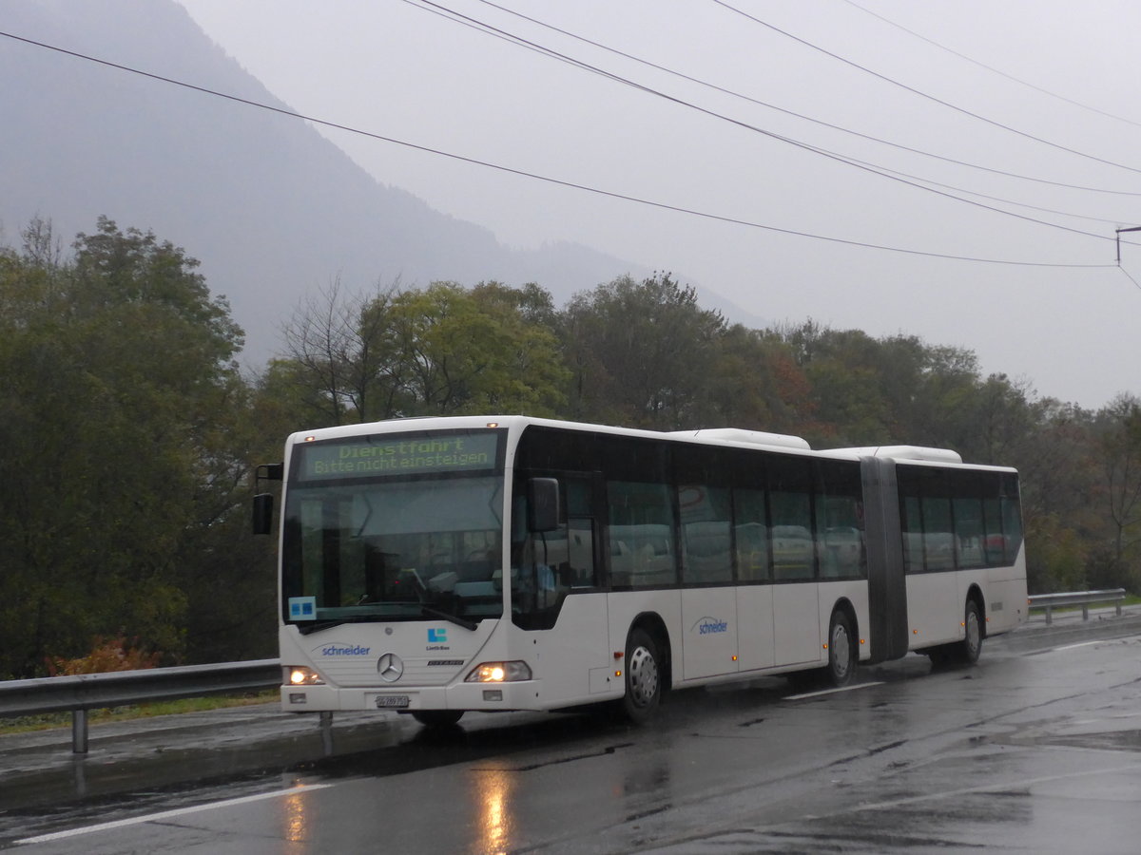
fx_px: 2175
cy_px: 428
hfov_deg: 29.4
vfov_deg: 22.3
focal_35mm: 66
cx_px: 570
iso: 640
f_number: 3.9
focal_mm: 13.4
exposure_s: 1/320
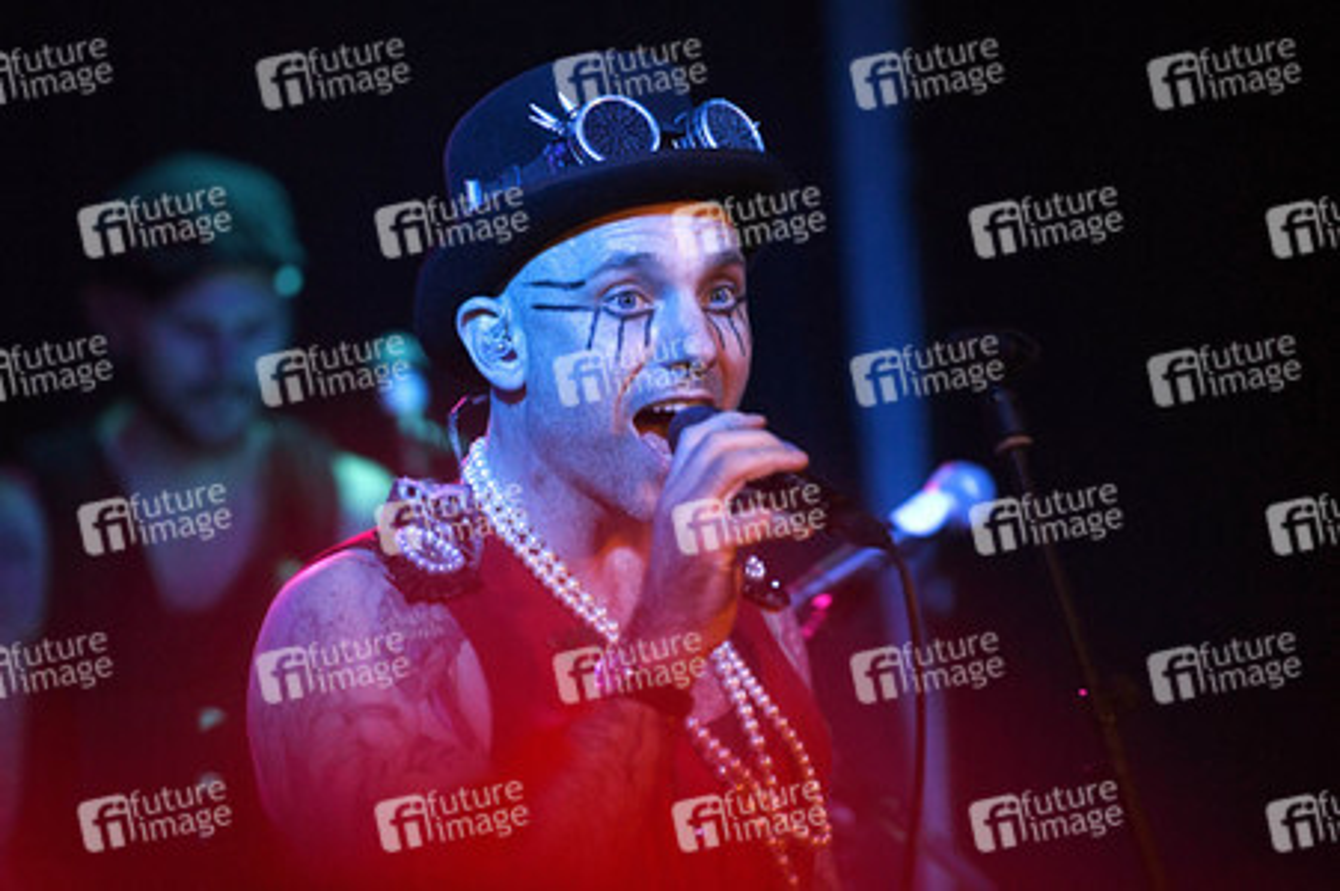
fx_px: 7439
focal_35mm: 200
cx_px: 670
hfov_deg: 10.3
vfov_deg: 6.9
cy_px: 446
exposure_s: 1/160
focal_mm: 200
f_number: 3.2
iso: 2500
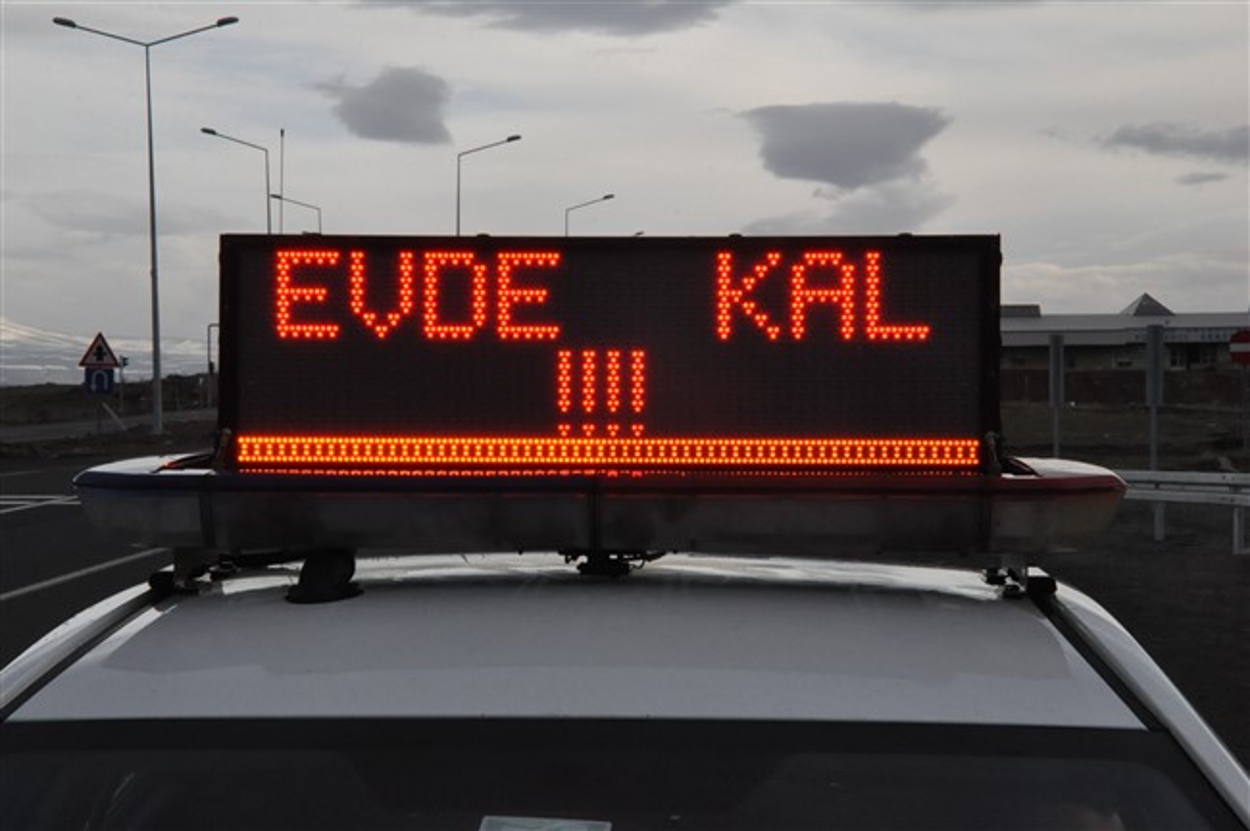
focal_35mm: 75
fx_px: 2602
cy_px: 416
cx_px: 625
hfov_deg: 27.0
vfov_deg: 18.1
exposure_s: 1/500
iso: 2000
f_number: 22
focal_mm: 50
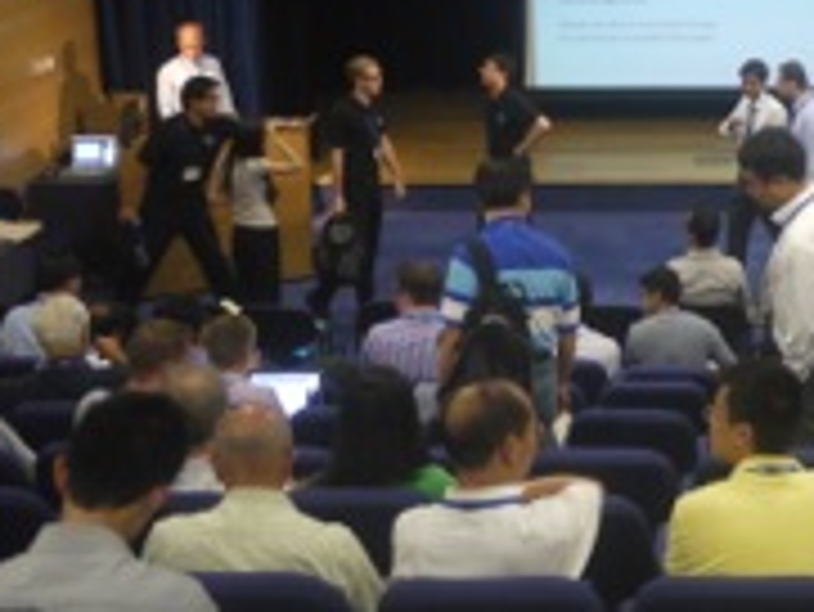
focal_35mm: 68
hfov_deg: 27.2
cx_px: 778
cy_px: 27
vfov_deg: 21.0
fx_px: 1600
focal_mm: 14
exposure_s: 1/50
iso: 400
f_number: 2.5
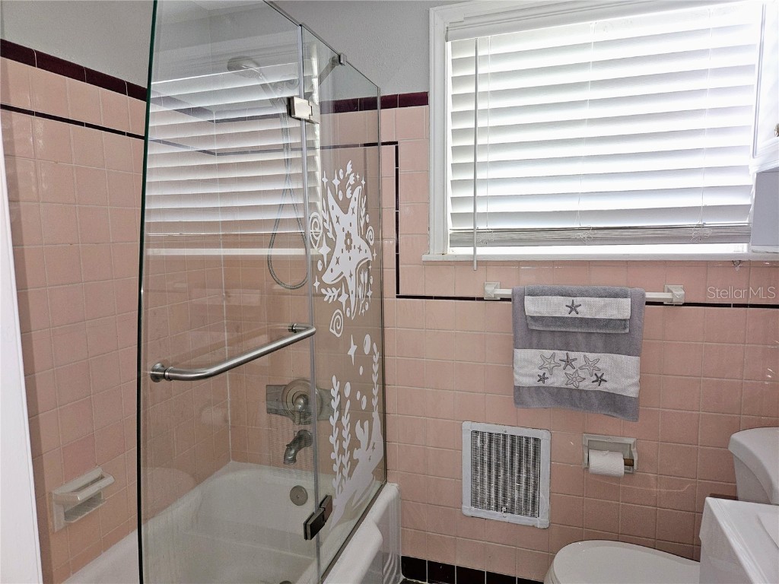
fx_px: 518
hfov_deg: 73.9
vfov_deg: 58.9
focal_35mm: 23
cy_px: 292
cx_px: 390
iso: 125
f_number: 1.8
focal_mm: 5.4
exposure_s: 1/60
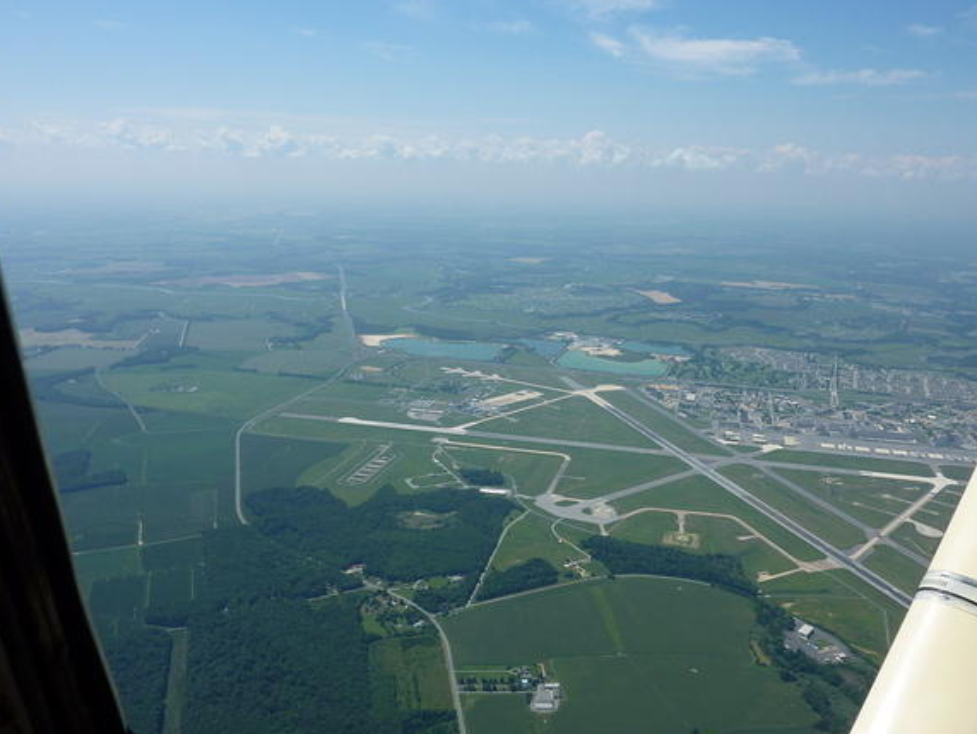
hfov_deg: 63.3
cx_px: 530
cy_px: 405
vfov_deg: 49.7
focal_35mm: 28
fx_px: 791
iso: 80
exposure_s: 1/500
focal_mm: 4.1
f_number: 5.6
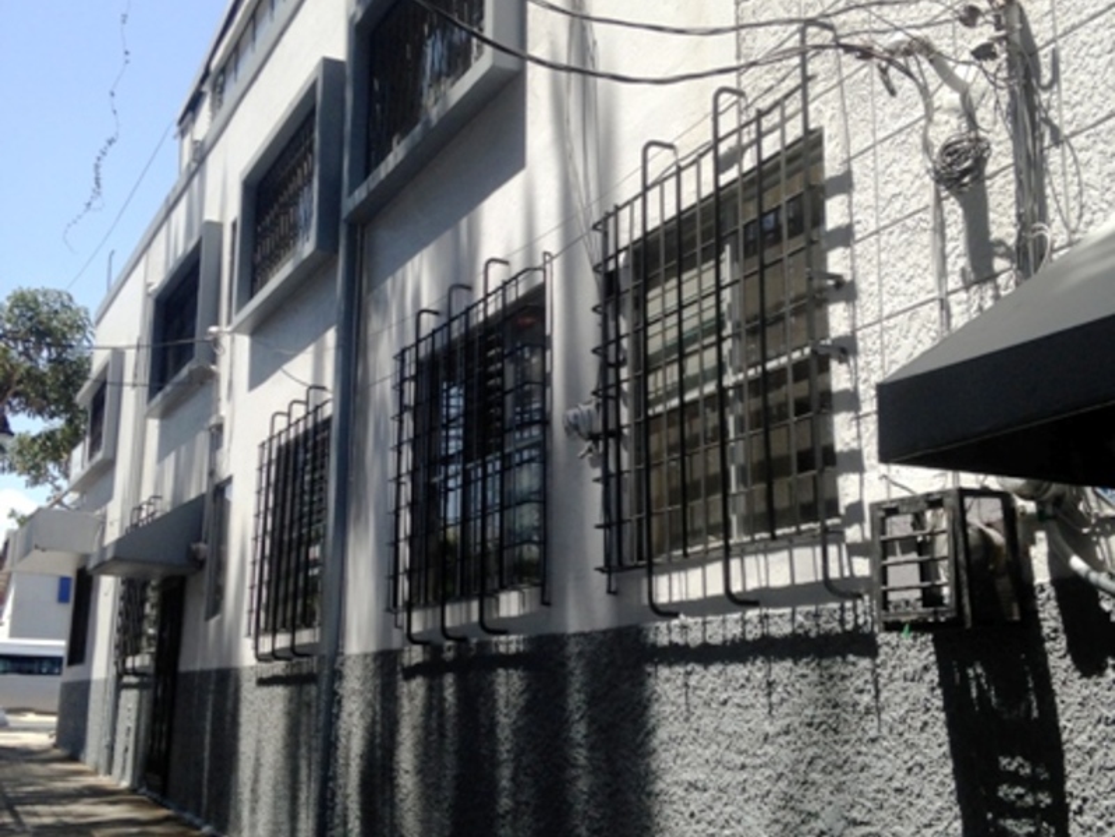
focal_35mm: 33
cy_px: 418
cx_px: 558
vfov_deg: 42.9
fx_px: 1063
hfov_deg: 55.4
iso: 50
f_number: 2.4
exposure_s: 1/847
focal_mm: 4.12
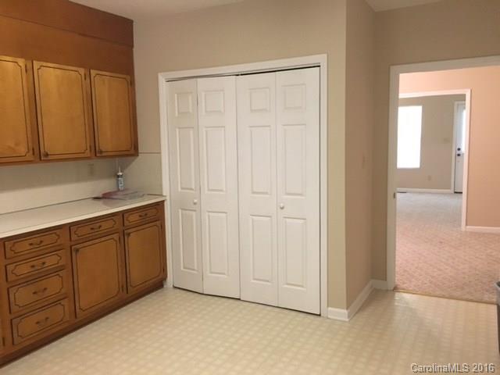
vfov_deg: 48.2
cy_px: 188
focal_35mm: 29
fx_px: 419
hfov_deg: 61.7
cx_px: 250
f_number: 2.2
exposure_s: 1/30
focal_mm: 4.15
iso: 200
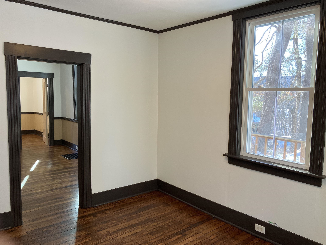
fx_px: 264
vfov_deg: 49.7
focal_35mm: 28
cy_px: 122
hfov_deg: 63.4
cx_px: 163
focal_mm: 3.99
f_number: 1.8
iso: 64
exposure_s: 1/120
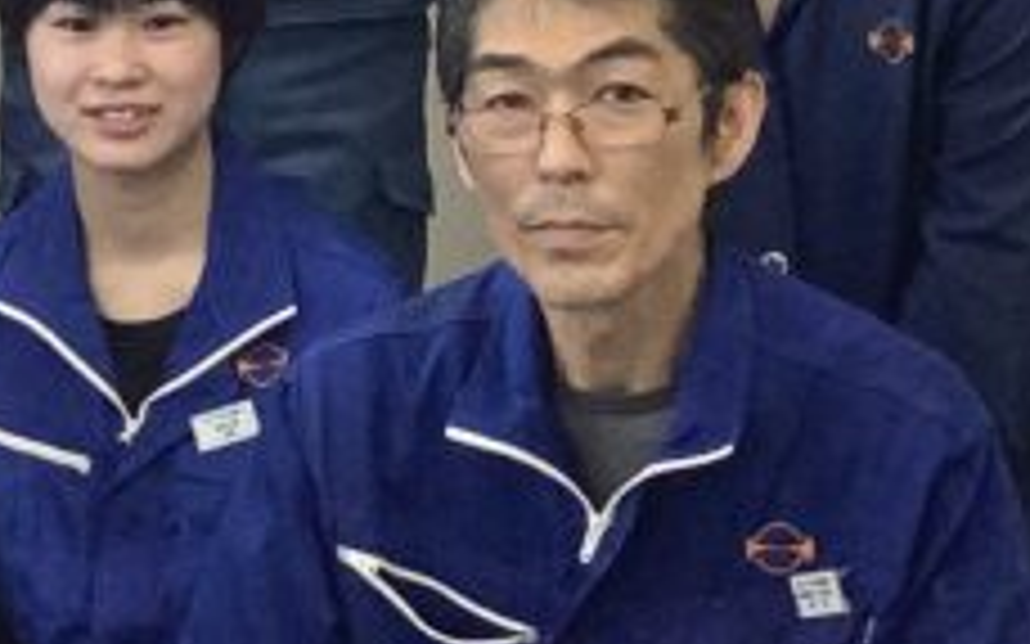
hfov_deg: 13.9
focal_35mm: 147
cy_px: -5
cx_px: -94
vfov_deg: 8.9
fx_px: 4125
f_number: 2.4
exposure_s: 1/60
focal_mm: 3.3
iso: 100
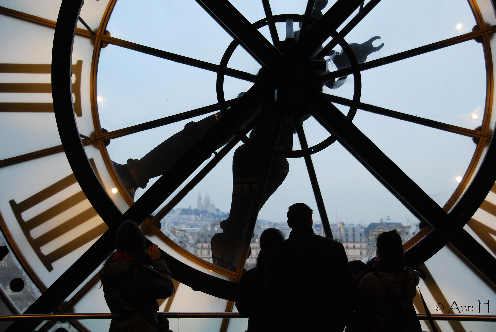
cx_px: 248
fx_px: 952
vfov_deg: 19.8
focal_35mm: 69
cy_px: 166
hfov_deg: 29.2
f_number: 4.8
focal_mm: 46
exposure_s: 1/30
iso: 560
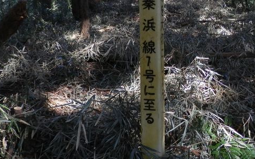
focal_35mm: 44
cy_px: 49
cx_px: 189
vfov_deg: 28.9
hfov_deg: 43.9
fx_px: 306
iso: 80
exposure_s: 1/60
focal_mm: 4.5
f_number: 3
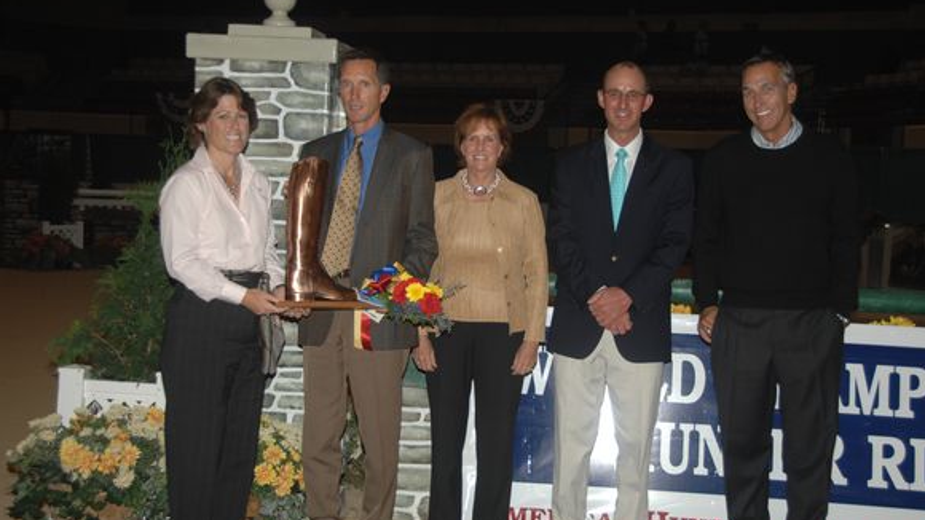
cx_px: 507
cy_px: 218
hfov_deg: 34.6
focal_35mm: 61
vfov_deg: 19.8
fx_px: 1486
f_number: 4.2
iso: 200
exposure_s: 1/250
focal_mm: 35
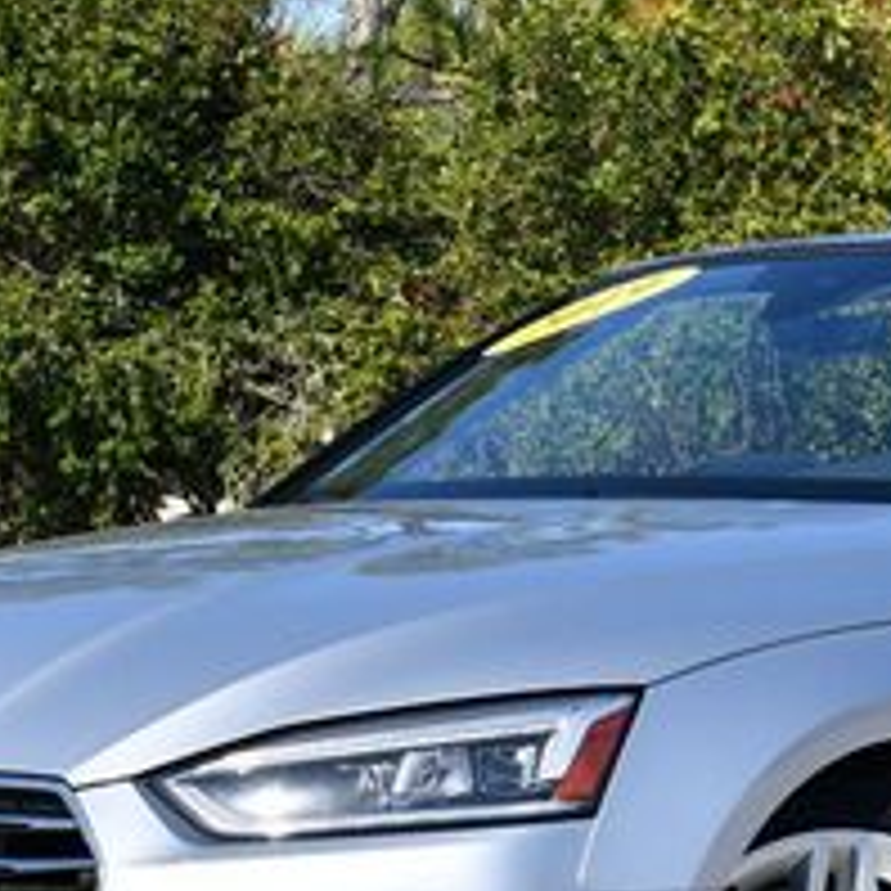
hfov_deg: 9.9
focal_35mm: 176
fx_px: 5125
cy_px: 540
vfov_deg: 9.9
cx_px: 814
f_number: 8
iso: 100
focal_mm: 32
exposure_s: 1/320
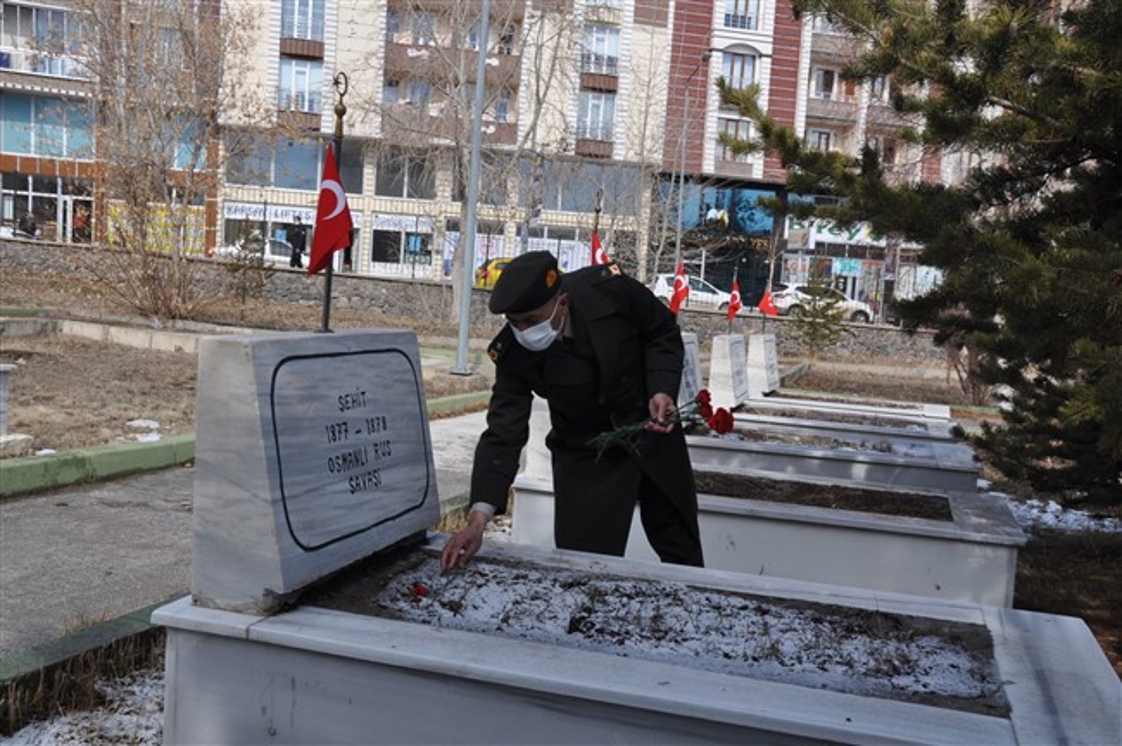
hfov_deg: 53.2
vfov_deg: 36.8
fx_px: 1121
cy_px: 373
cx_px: 561
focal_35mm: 36
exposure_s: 1/160
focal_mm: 24
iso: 200
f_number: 13
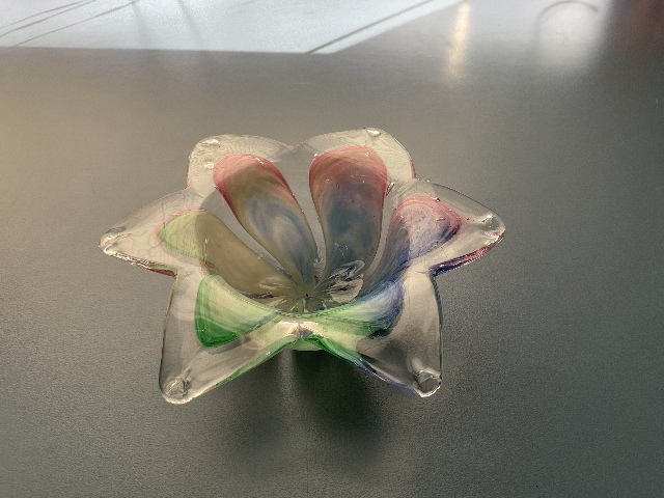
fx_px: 556
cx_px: 332
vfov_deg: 48.2
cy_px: 249
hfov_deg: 61.7
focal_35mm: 29
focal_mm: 3
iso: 40
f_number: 1.8
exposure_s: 1/120
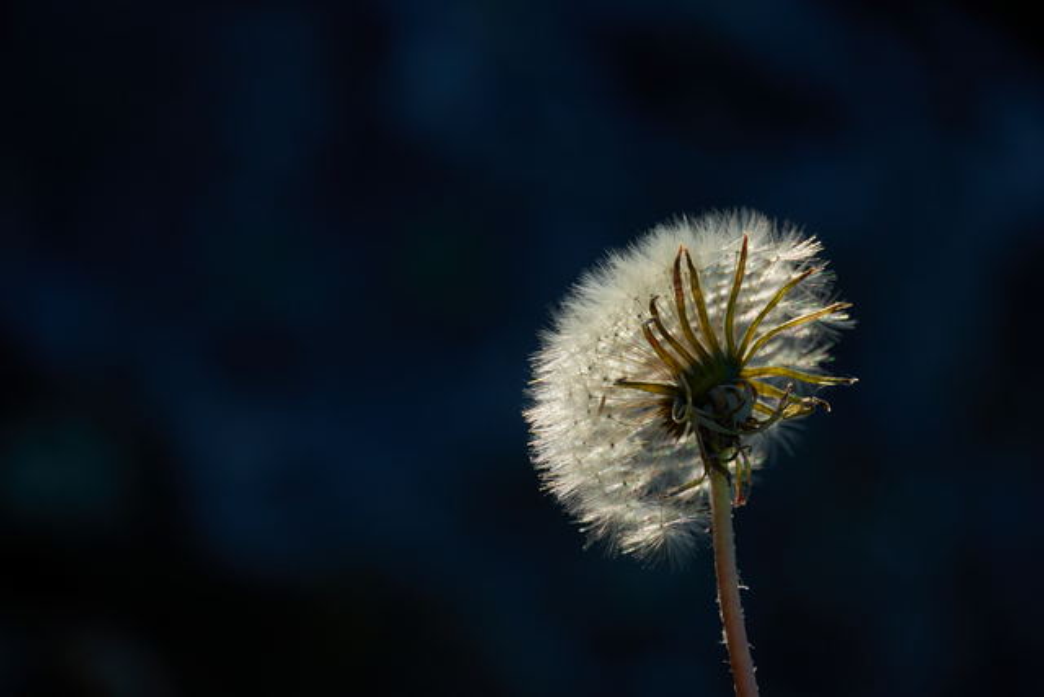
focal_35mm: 500
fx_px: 14502
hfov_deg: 4.1
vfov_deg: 2.8
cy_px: 348
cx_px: 522
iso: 200
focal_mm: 500
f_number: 6.7
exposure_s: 1/1000
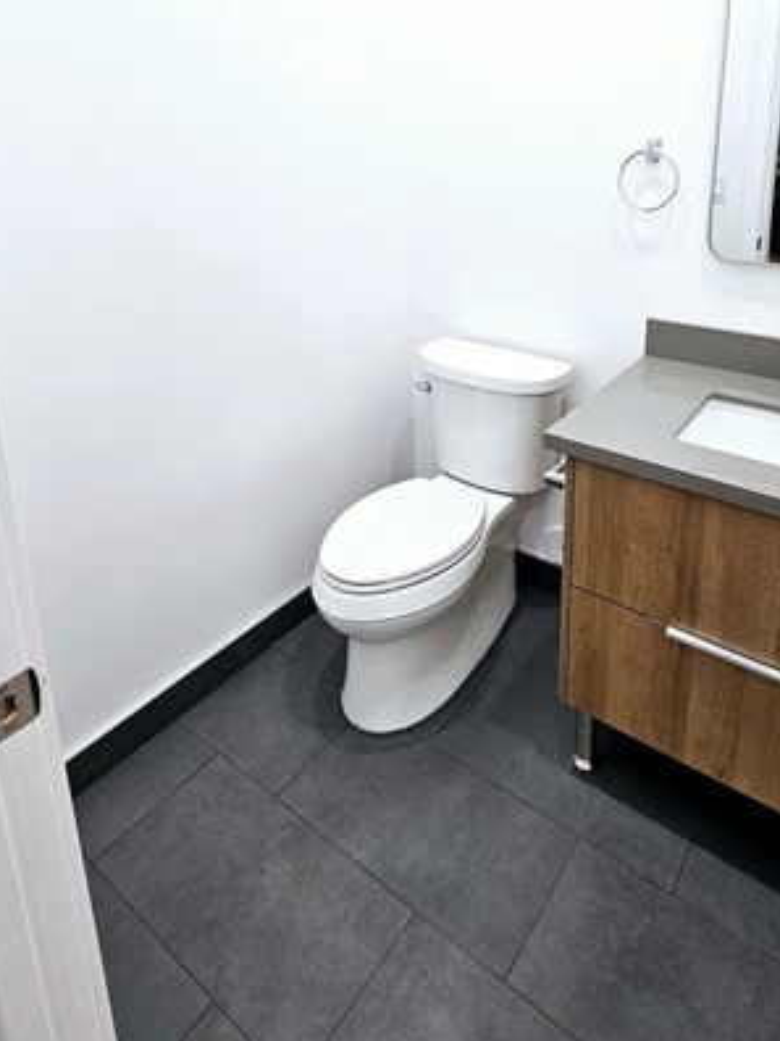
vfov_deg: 74.7
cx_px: 491
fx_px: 631
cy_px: 292
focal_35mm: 21
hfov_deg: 62.5
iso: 50
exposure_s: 1/60.2
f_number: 2.2
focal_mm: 2.2
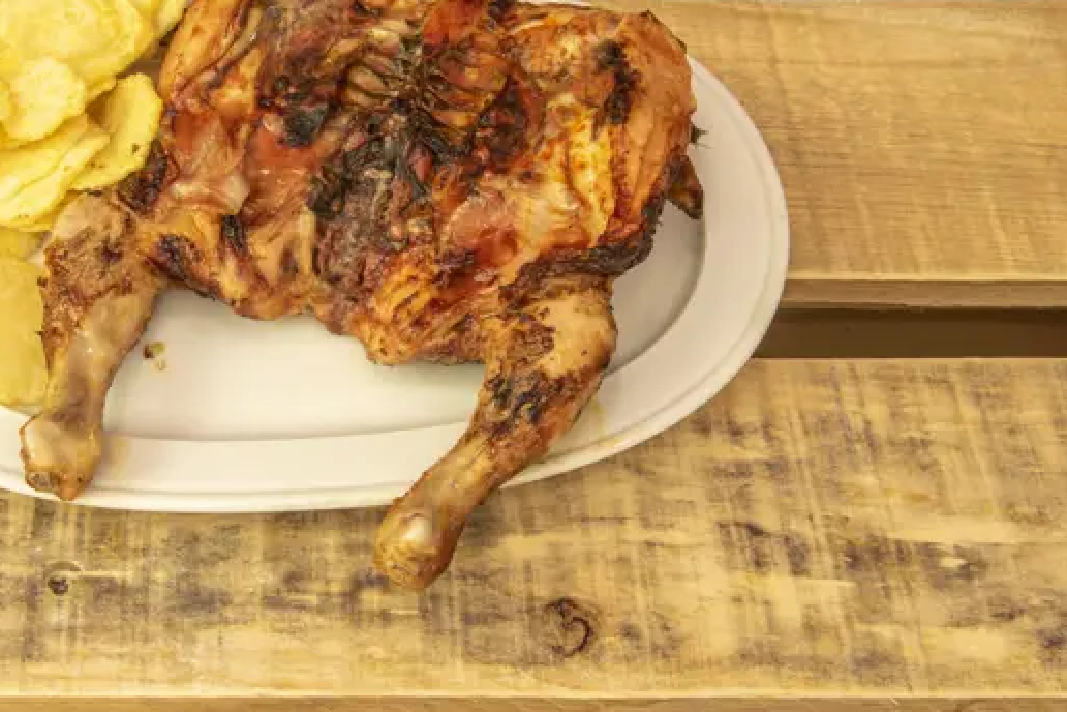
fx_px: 1719
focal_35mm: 58
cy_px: 227
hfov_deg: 34.0
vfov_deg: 23.3
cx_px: 316
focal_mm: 34
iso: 100
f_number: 10
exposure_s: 1/1.67
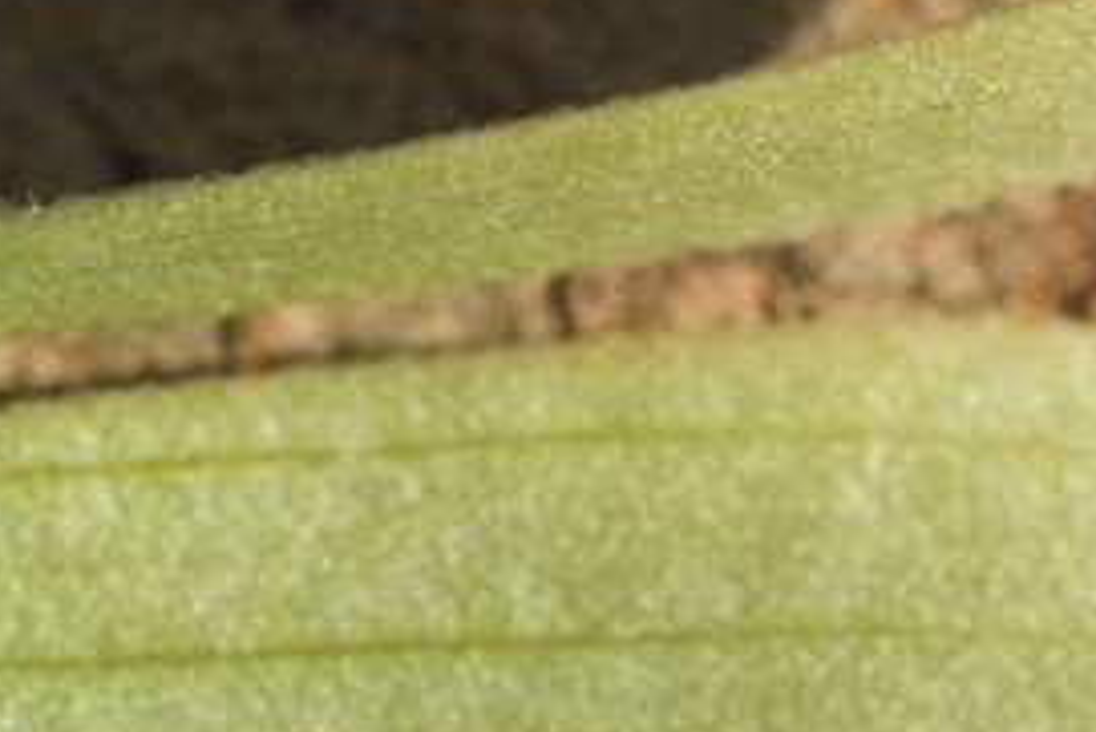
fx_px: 15169
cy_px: 584
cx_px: -404
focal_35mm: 498
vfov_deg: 2.8
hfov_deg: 4.1
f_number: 14
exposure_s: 1/160
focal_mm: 90
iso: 200
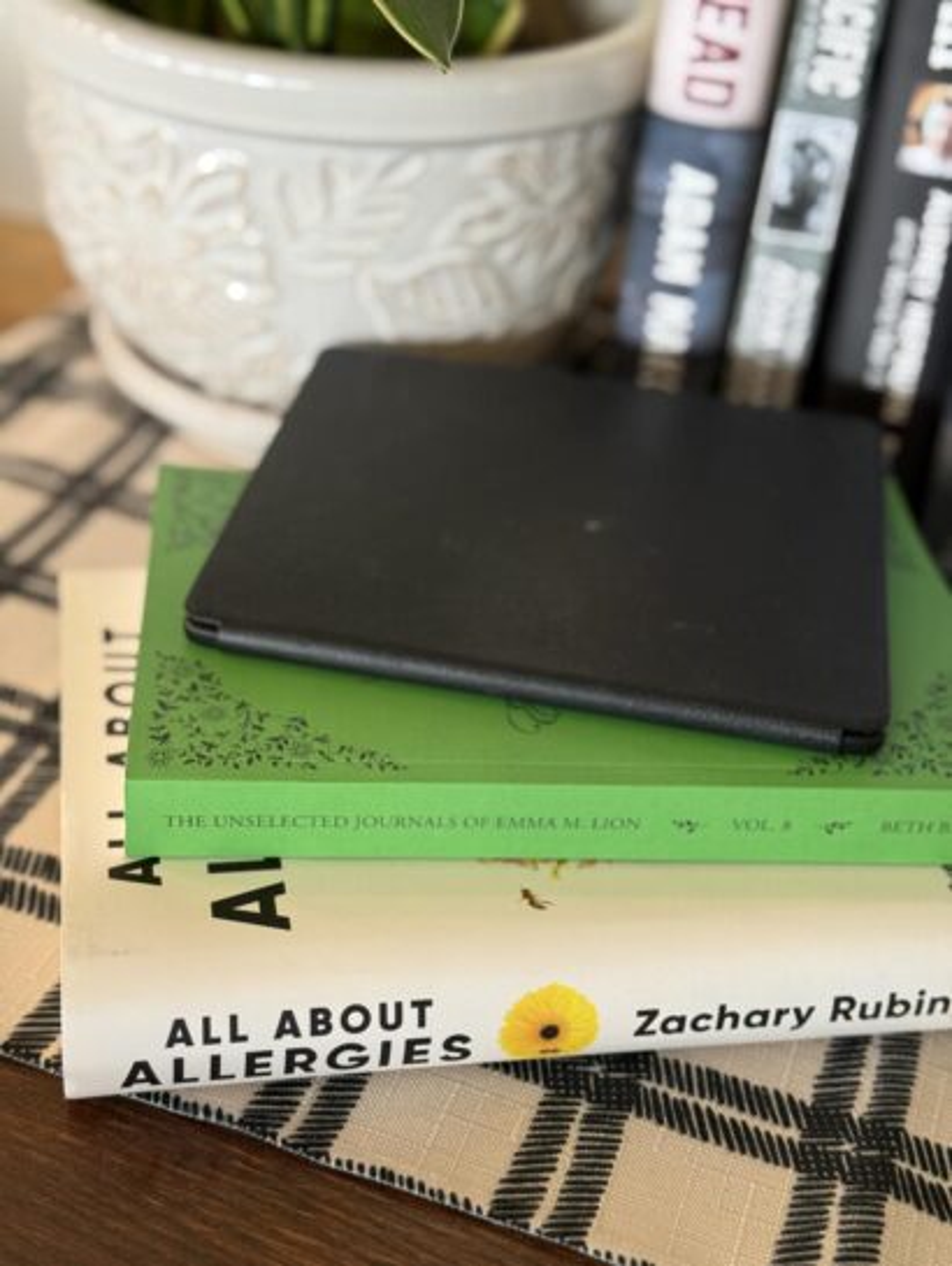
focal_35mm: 48
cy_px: 633
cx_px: 476
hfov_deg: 30.3
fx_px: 1757
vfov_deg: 39.6
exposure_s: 1/40
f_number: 1.78
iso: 200
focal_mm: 6.76
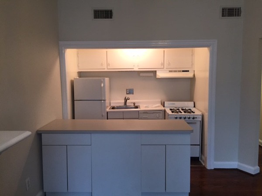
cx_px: 131
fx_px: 219
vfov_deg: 48.2
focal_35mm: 29
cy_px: 98
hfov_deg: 61.7
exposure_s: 1/30
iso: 125
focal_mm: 4.15
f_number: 2.2
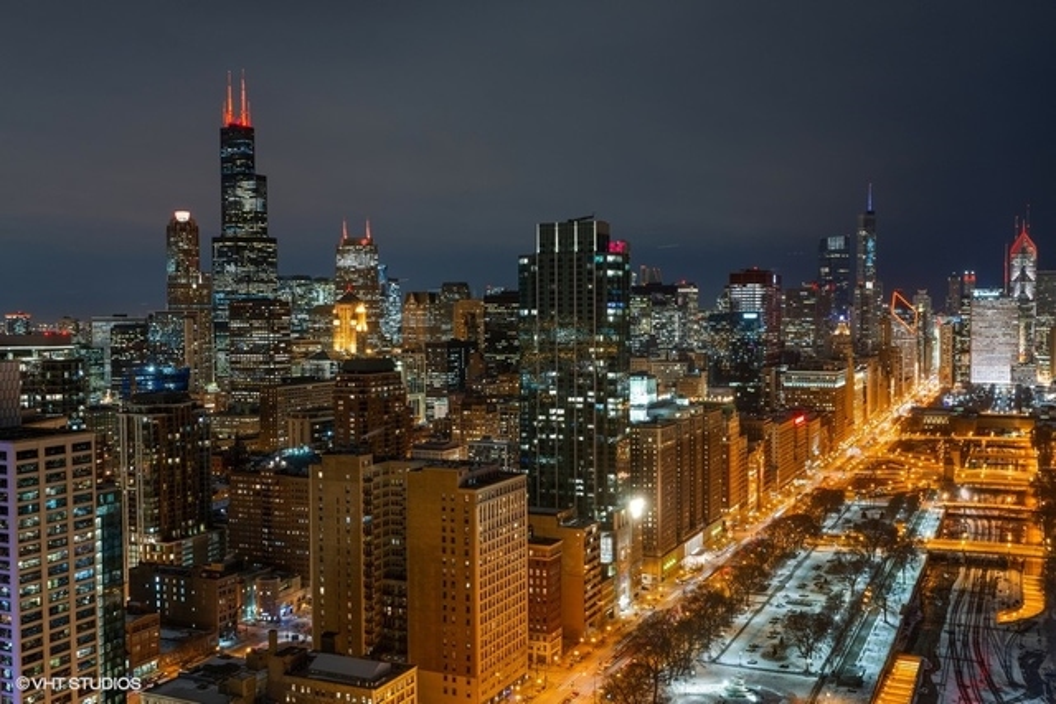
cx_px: 528
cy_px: 352
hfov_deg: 53.1
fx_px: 1056
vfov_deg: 36.9
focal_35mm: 36
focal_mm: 36
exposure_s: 3
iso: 400
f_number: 9
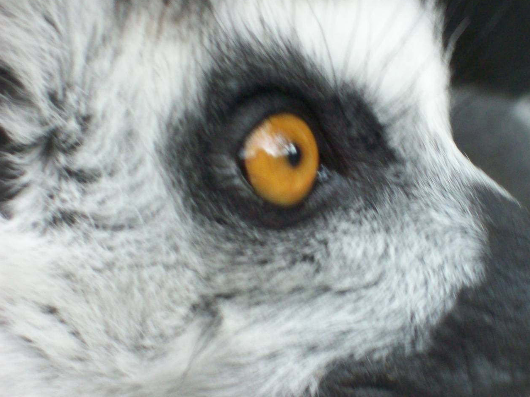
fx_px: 2113
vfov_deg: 10.7
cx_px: 331
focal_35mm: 138
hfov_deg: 14.3
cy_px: 181
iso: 160
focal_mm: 18
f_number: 4.8
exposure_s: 1/23.9
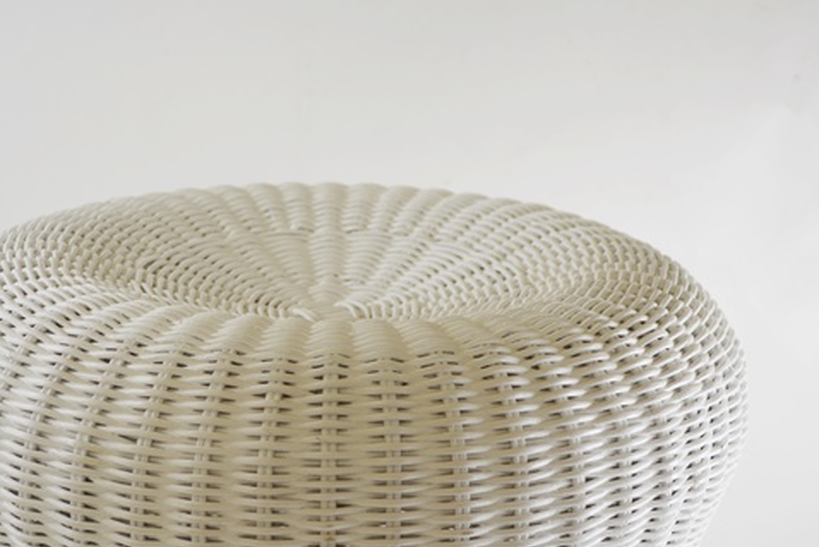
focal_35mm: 79
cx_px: 348
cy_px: 292
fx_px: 1798
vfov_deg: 17.3
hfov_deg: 25.6
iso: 200
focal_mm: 42
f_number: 5.6
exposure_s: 1/160
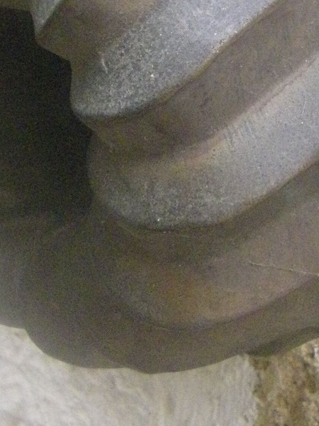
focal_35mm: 110
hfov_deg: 13.4
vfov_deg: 17.8
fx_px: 1352
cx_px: 228
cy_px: 135
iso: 800
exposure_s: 1/50
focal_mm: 6.3
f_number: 3.5
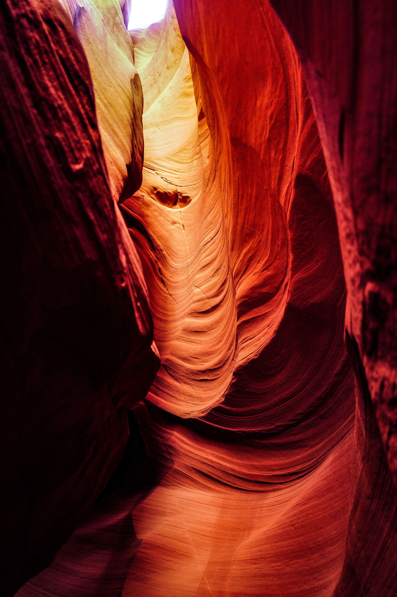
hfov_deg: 46.3
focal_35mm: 28
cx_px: 198
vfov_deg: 65.5
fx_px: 464
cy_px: 298
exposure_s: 1/50
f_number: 1.7
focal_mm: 28
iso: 1250
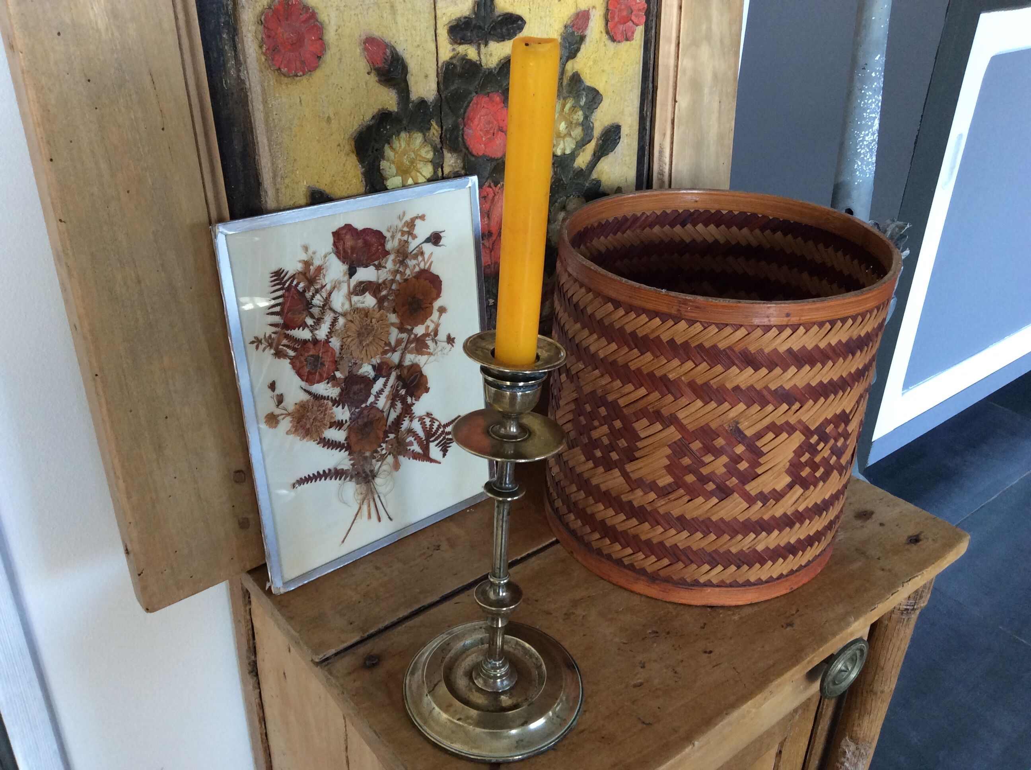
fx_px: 952
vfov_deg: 44.1
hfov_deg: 56.9
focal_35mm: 32
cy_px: 385
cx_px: 516
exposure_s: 1/25
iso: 64
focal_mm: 3.3
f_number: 2.4
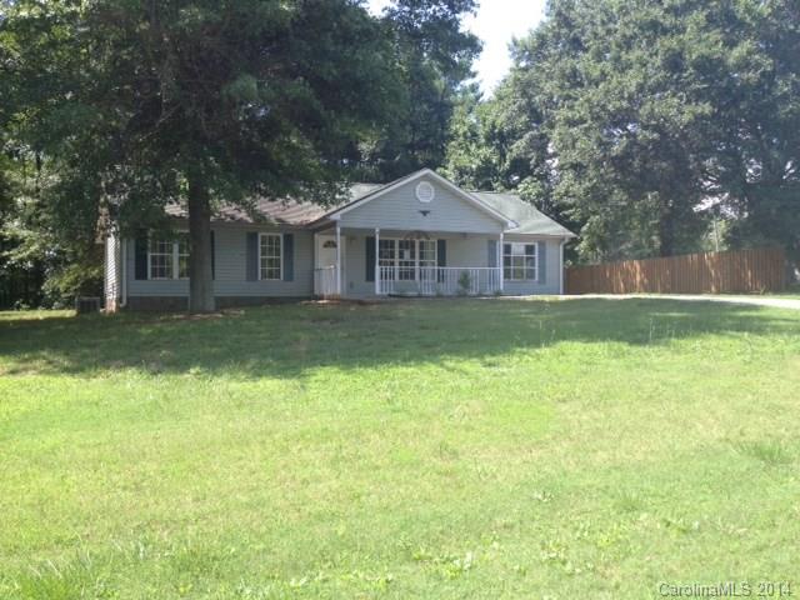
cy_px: 300
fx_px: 809
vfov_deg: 40.7
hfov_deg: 52.6
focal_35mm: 35
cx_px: 400
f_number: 2.4
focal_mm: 4.28
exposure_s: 1/406
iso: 50
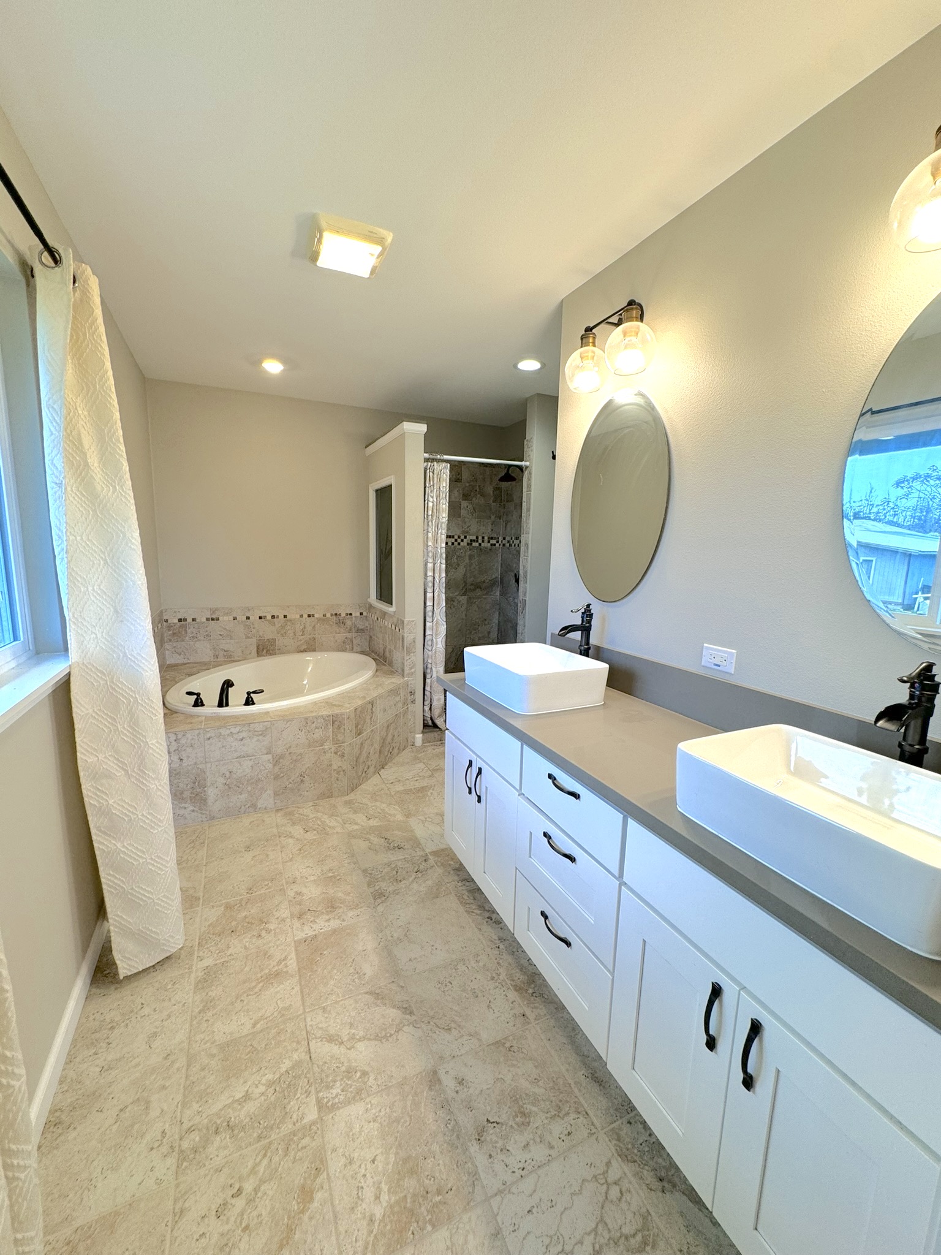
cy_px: 628
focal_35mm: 14
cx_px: 470
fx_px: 507
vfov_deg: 102.1
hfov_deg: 85.7
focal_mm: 2.22
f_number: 2.2
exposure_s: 1/120
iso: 100
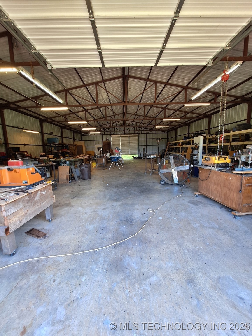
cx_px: 126
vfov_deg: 106.2
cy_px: 168
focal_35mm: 13
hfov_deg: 89.9
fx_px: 126
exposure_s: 1/40
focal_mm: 1.74
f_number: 2.2
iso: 64
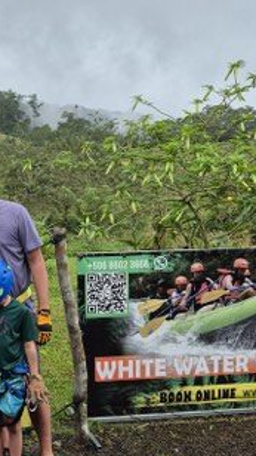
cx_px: -50
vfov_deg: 39.7
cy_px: 187
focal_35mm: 52
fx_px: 628
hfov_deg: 21.4
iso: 25
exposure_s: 1/428
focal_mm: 5.4
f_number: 1.8
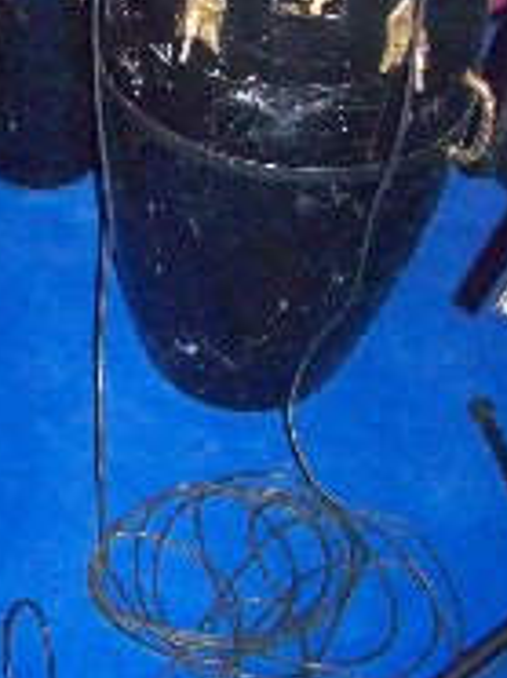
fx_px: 1390
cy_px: -15
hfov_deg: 20.3
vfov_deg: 25.9
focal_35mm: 71
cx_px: 51
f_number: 2.8
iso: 1600
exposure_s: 1/30
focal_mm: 5.85
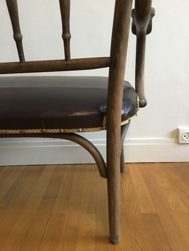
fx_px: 226
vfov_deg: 58.4
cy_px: 126
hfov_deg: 45.4
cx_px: 94
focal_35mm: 31
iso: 250
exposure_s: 1/33
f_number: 2.4
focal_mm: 3.3
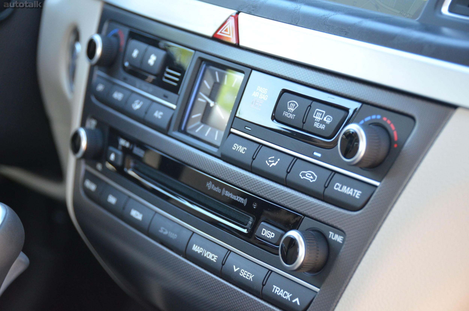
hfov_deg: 19.5
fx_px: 1365
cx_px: 234
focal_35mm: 105
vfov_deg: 13.0
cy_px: 156
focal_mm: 70
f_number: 5
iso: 1600
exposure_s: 1/250
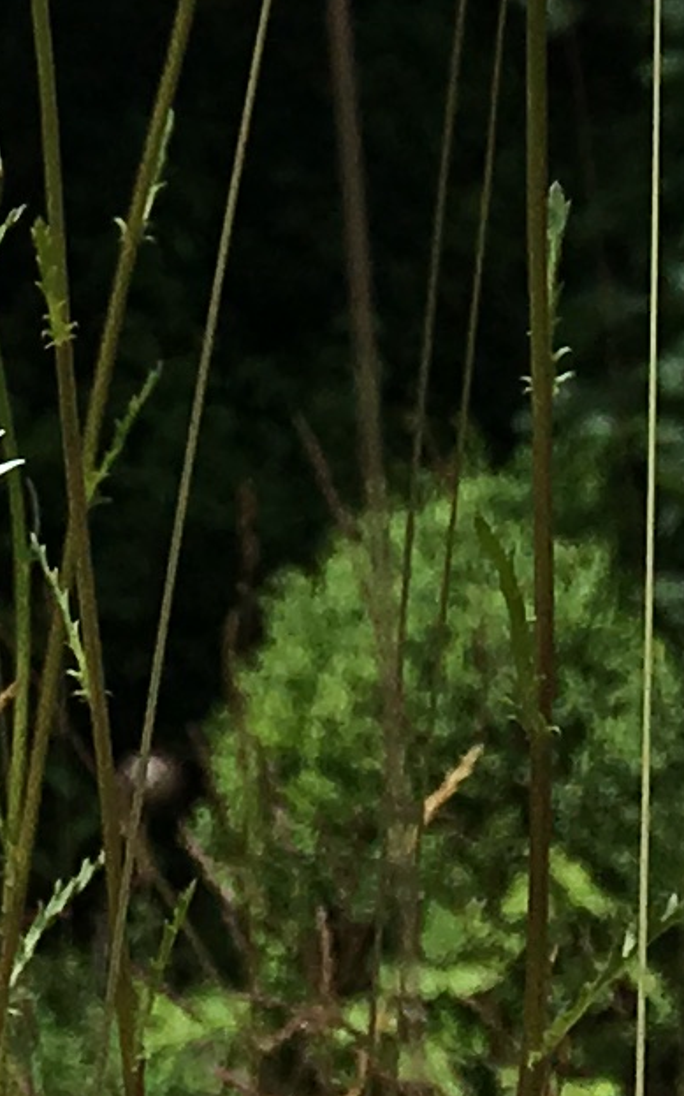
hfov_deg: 6.5
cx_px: -151
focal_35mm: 199
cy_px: -1314
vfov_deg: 9.6
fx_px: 5939
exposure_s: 1/2331
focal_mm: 4.15
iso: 25
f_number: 2.2
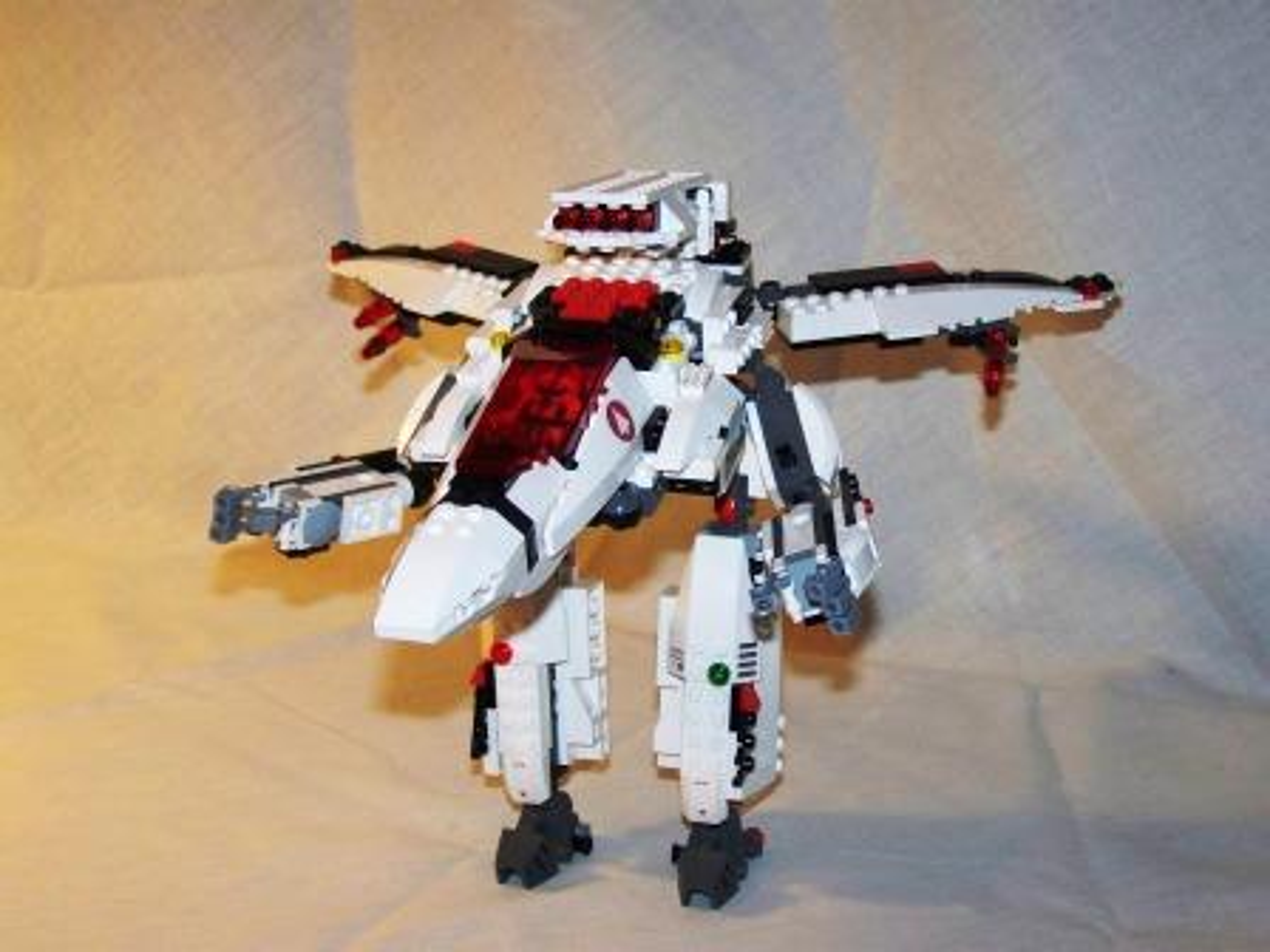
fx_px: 2091
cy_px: 476
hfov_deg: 33.8
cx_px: 635
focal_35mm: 57
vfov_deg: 25.7
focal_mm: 9.4
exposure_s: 1/30
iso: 200
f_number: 3.2
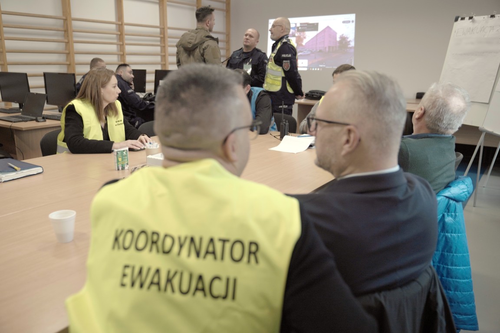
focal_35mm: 31
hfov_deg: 60.3
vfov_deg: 42.3
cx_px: 250
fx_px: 431
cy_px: 166
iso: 1000
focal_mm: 31
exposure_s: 1/160
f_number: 3.2
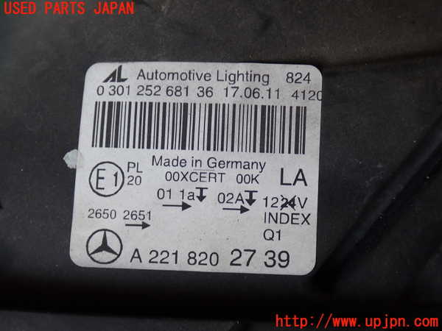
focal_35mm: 38
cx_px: 221
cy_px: 166
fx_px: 485
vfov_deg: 37.7
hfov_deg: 49.0
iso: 200
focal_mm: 6.83
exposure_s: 1/60
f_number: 2.7
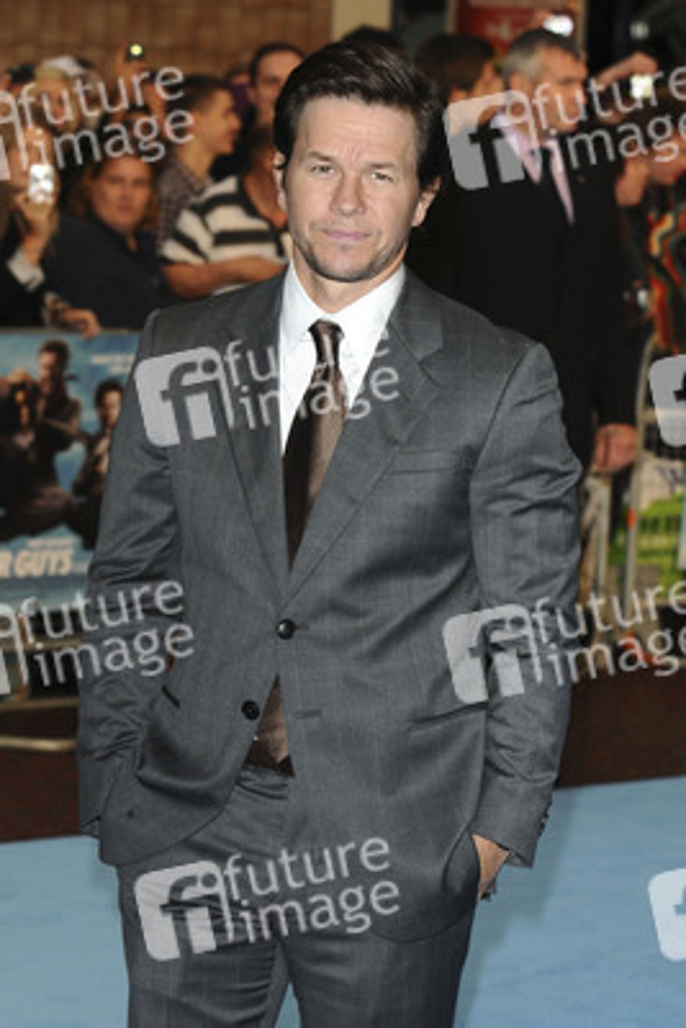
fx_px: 3427
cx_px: 343
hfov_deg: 11.4
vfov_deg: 17.1
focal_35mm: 120
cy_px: 514
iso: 400
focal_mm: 80
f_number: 5.6
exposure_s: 1/160
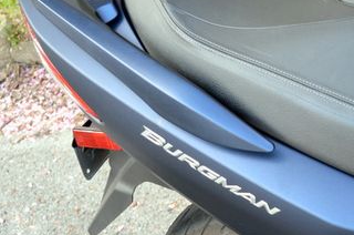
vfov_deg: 15.0
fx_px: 883
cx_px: 319
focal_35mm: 90
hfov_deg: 22.1
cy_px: 206
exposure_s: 1/80
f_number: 4.5
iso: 400
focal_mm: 30
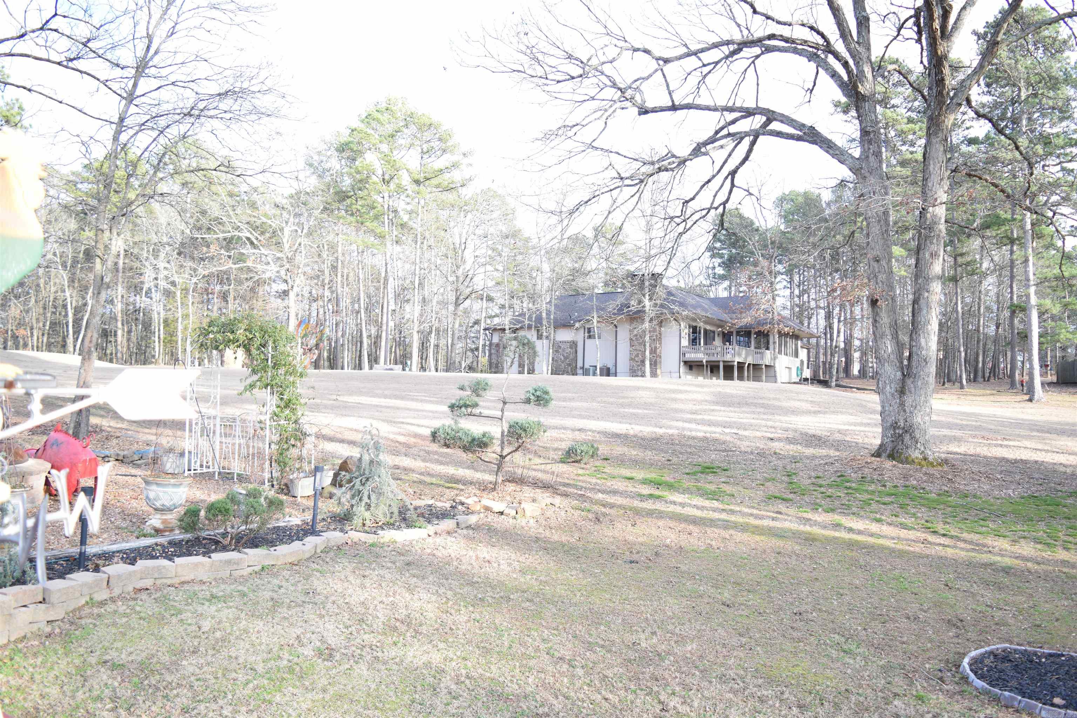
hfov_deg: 67.4
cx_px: 538
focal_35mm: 27
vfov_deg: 47.9
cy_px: 359
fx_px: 808
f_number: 3.5
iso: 100
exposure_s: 1/80
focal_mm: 18
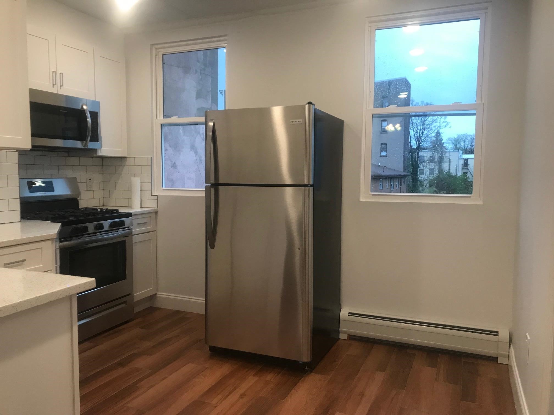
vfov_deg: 49.7
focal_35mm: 28
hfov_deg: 63.4
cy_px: 208
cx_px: 277
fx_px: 448
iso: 25
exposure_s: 1/40
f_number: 1.8
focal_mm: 3.99
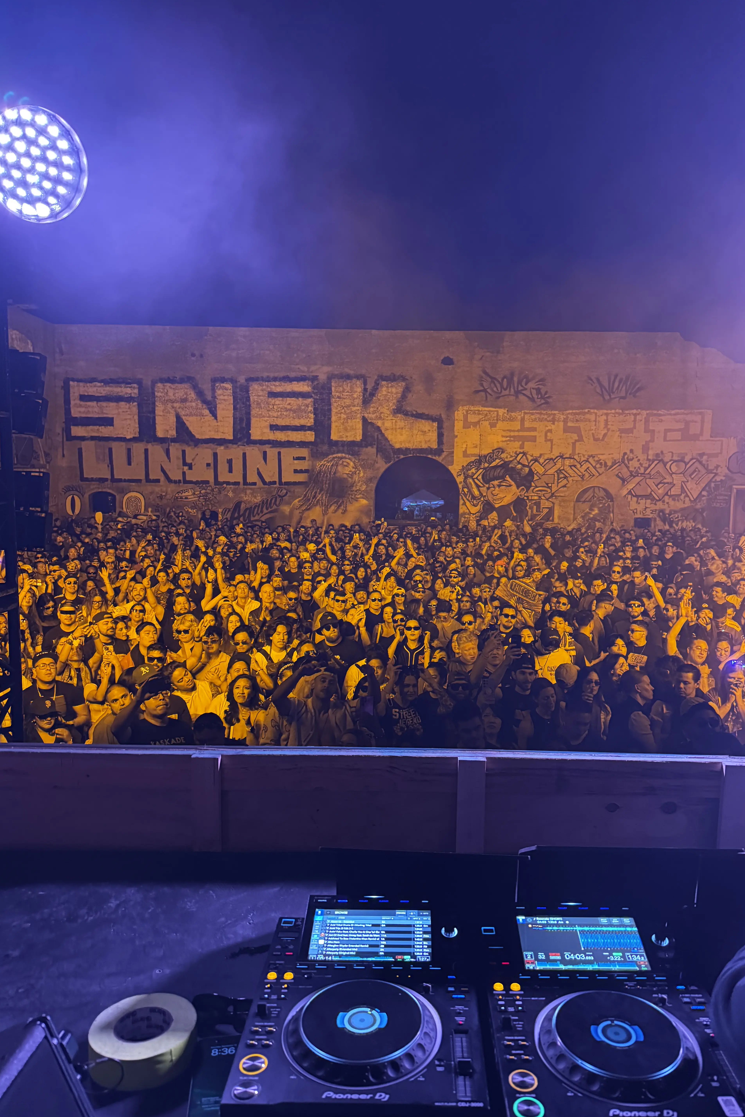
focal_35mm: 25
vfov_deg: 71.5
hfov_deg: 51.2
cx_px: 404
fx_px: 776
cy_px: 558
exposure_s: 1/53
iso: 800
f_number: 1.78
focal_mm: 6.76
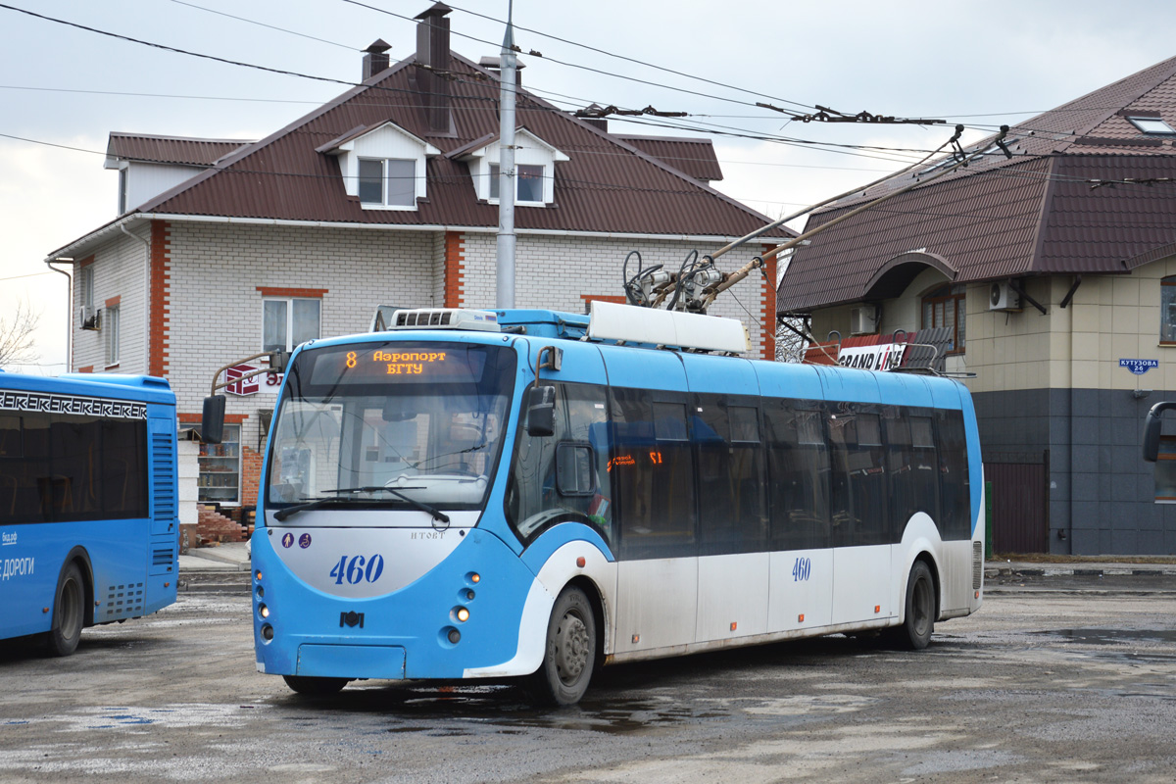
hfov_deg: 26.0
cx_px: 588
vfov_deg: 17.5
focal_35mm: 78
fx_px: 2548
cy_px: 392
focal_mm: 52
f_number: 5.6
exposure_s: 1/160
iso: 100
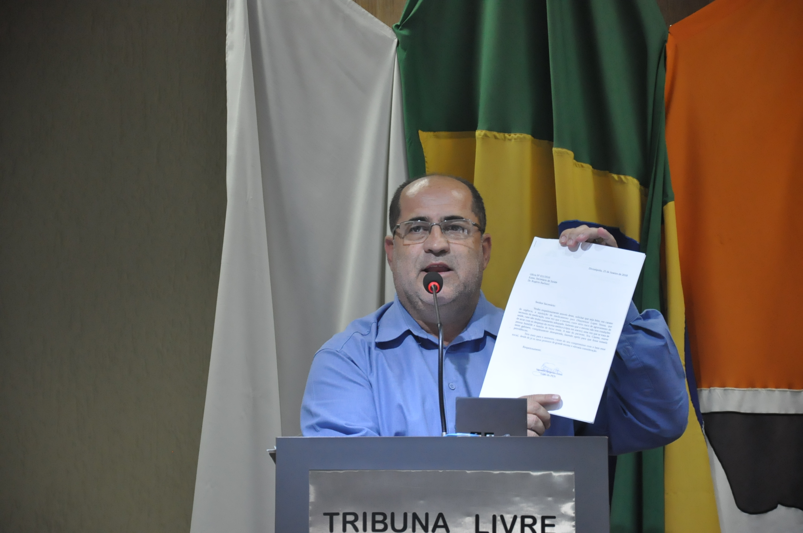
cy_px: 266
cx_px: 402
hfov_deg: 13.1
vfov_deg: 8.7
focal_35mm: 158
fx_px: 3509
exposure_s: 1/100
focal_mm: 105
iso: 2000
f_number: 5.6
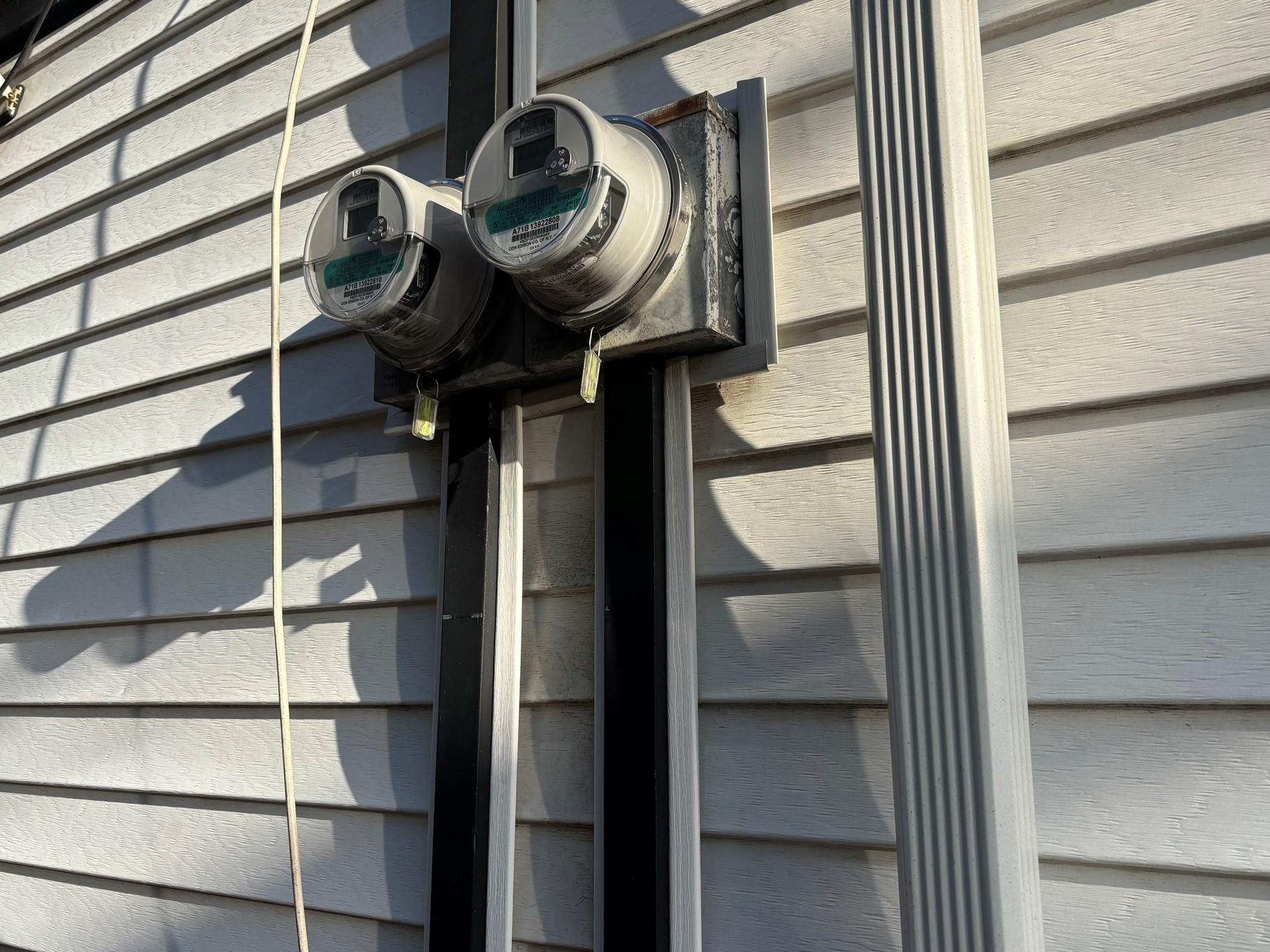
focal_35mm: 29
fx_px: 1064
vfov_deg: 48.2
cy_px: 517
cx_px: 660
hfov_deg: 61.6
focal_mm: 5.96
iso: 50
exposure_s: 1/2242
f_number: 1.6
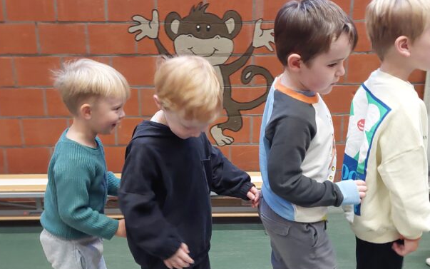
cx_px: 206
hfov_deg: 44.3
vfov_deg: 28.5
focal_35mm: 45
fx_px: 527
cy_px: 160
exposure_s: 1/25
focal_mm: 5.23
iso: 500
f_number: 1.8
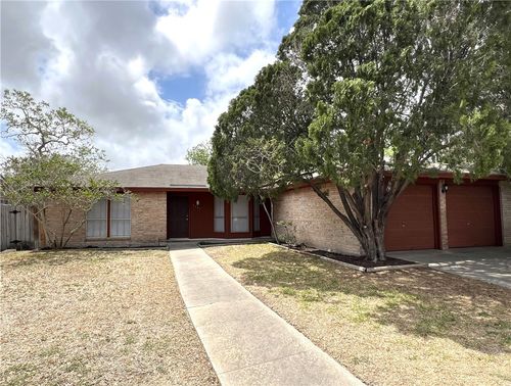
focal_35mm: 18
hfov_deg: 87.6
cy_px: 193
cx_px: 256
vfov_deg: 71.9
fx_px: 266
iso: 32
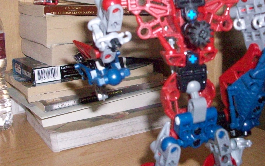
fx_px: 347
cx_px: 173
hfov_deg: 41.4
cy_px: 85
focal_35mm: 48
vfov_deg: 26.9
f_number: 2.8
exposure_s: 1/128
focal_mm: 5.7
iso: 800
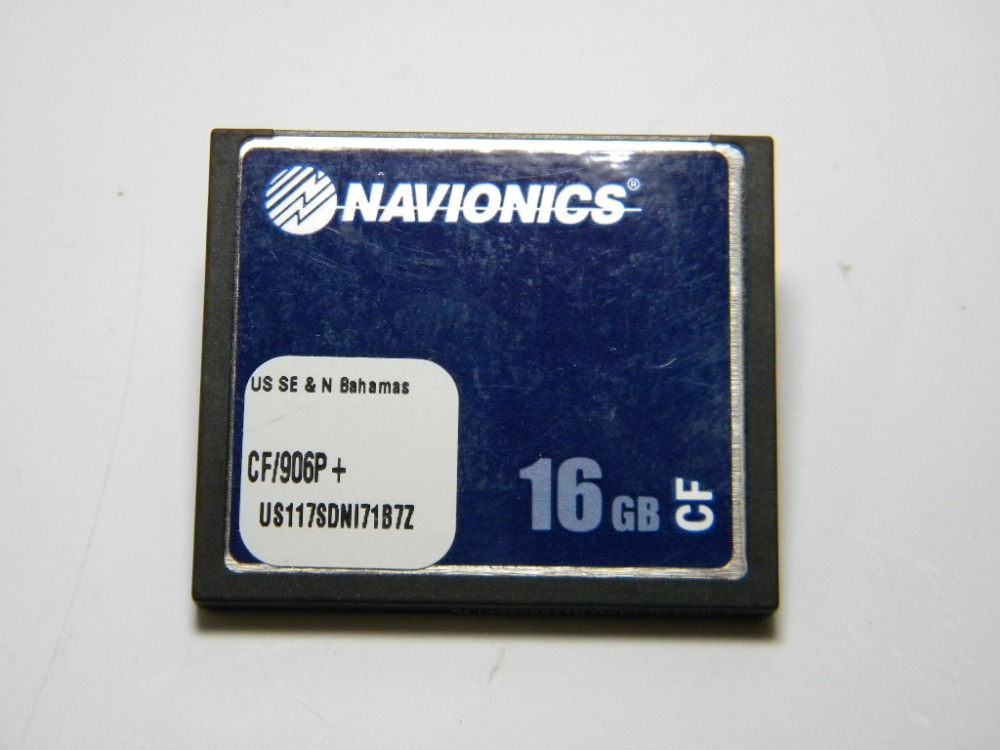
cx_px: 500
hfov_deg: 23.6
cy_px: 375
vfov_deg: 17.8
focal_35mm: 83
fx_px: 2398
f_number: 4.5
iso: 400
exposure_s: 1/375
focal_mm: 15.1
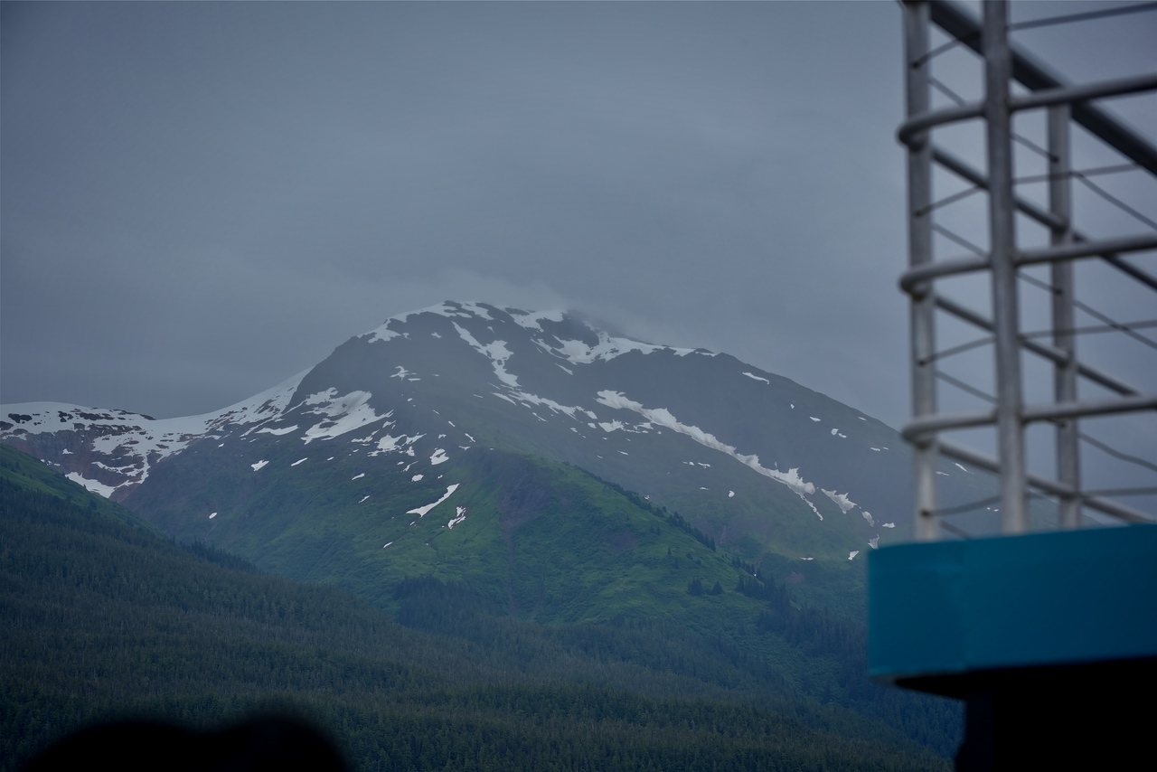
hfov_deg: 18.3
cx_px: 578
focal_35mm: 112
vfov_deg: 12.2
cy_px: 386
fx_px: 3600
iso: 100
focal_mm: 112
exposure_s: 1/320
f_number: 9
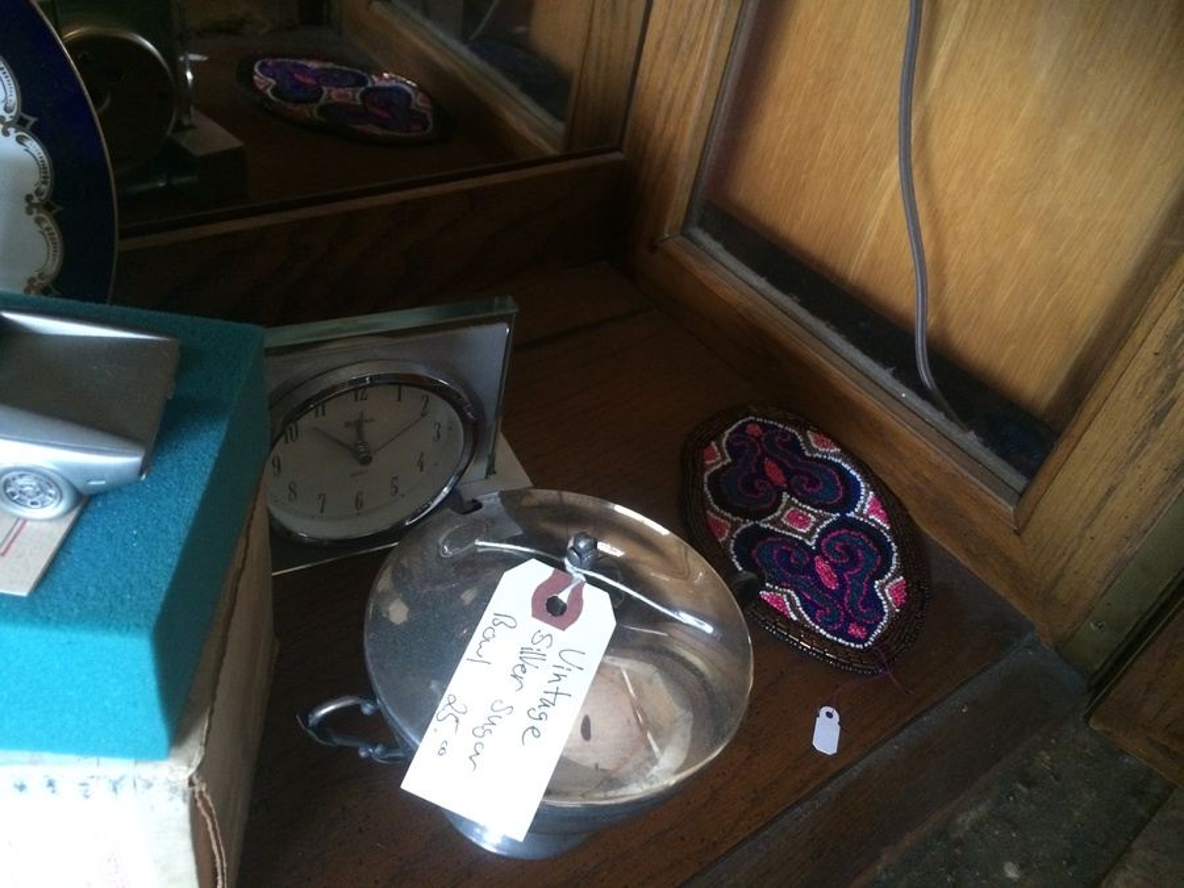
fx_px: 1026
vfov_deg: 46.8
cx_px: 592
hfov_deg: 60.0
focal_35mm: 30
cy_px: 444
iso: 320
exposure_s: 1/20
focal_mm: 4.12
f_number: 2.2
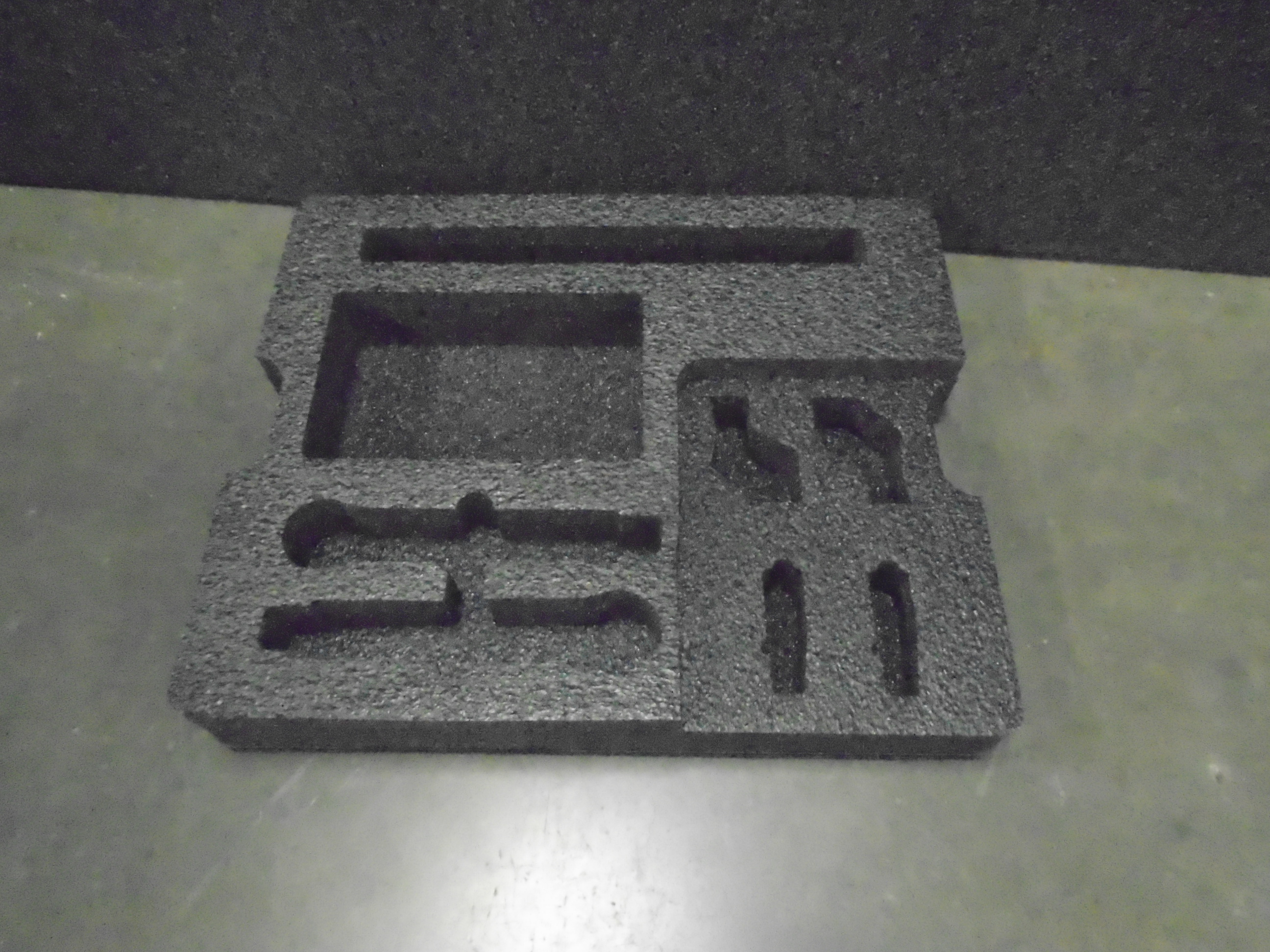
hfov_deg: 67.3
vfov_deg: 53.1
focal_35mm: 26
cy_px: 476
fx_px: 954
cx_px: 635
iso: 3200
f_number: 3.2
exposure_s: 1/80
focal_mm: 4.6
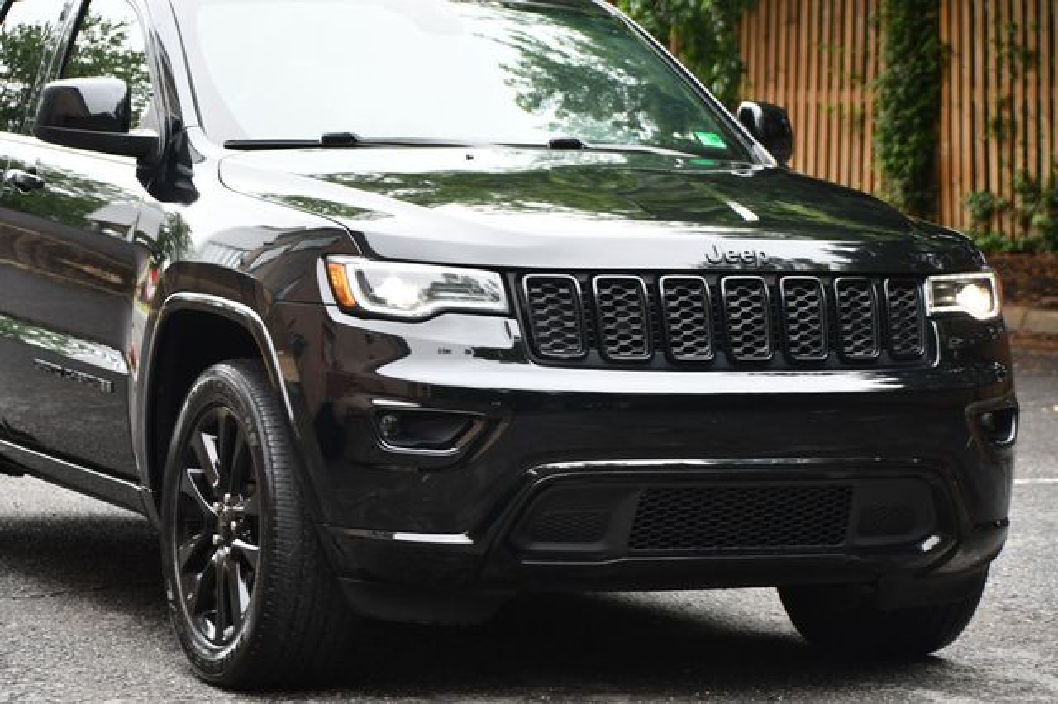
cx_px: 529
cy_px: 352
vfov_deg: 10.8
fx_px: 3730
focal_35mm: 127
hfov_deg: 16.1
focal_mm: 85
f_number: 4.8
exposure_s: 1/250
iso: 560
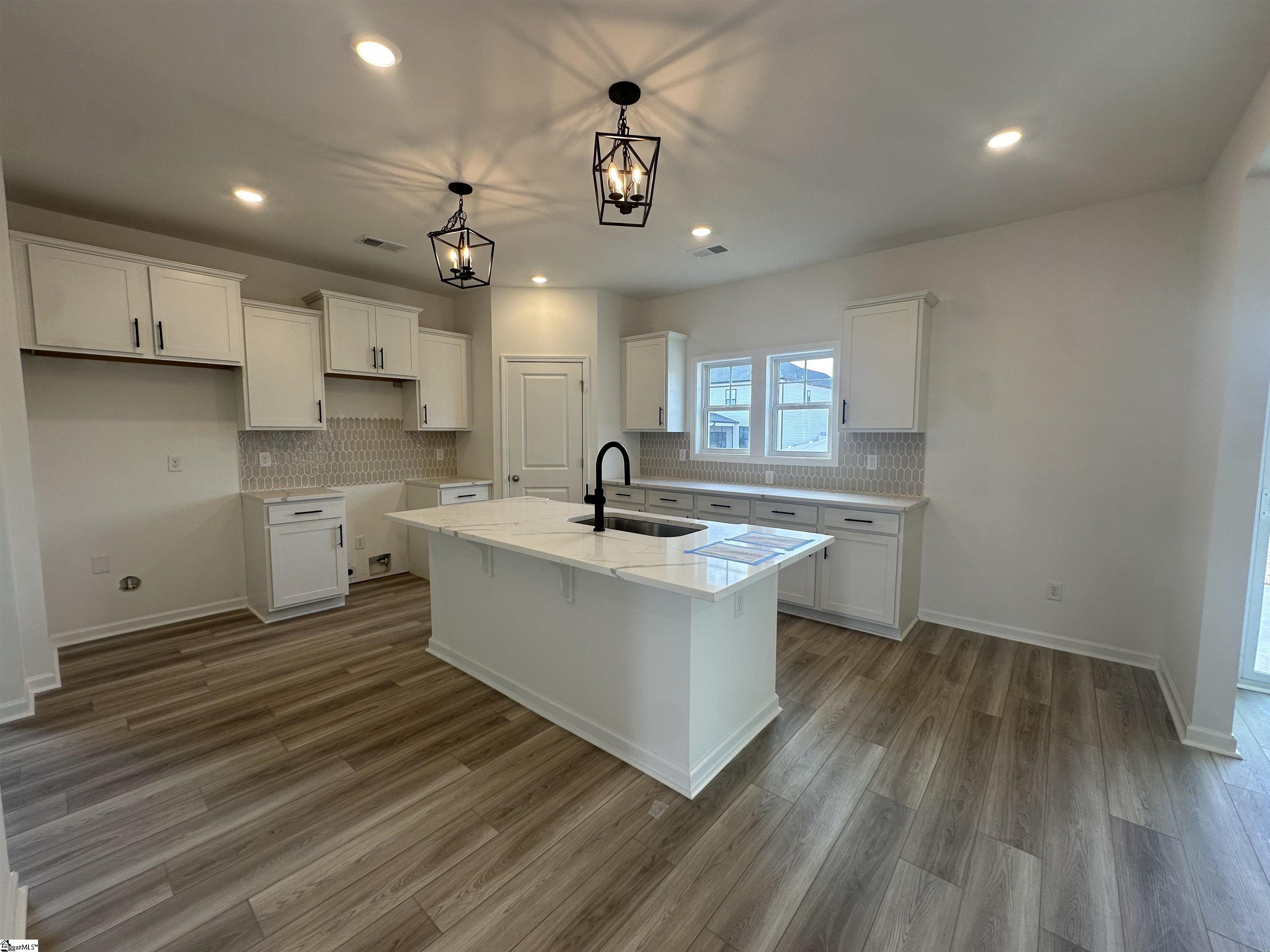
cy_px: 476
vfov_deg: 85.7
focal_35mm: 14
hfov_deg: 102.1
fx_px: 514
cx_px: 635
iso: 64
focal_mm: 2.22
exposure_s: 1/120
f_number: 2.2
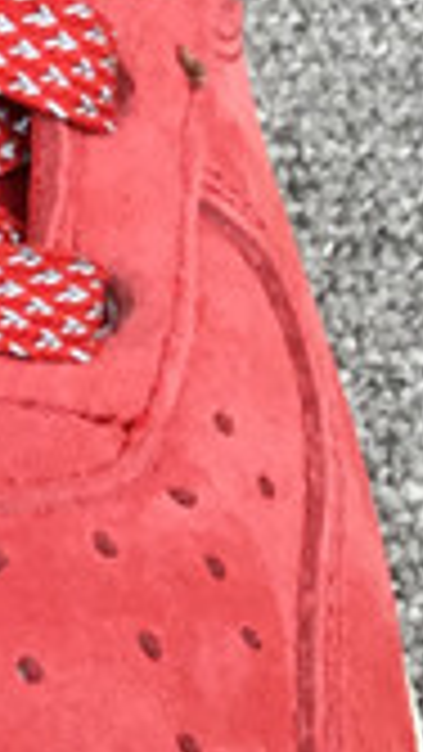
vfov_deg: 11.8
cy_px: 556
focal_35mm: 182
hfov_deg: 6.1
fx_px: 3627
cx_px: -918
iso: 50
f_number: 2.4
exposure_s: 1/100
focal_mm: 3.3
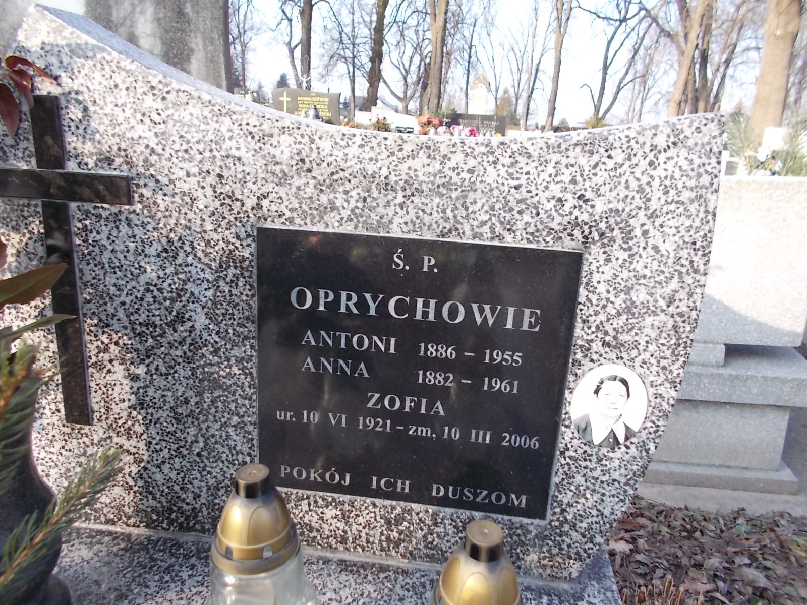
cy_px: 302
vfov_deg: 53.1
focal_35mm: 26
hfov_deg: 67.3
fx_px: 606
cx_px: 404
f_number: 3.2
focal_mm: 4.6
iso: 80
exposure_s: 1/160
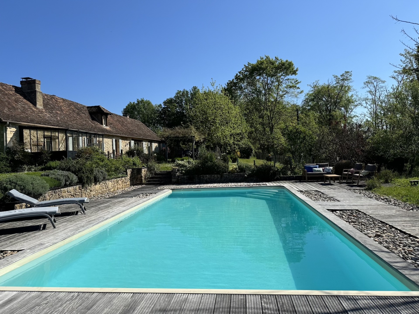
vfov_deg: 56.8
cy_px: 157
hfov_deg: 71.6
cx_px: 210
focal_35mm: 24
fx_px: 291
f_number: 1.78
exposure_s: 1/6410
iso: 80
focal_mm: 6.76
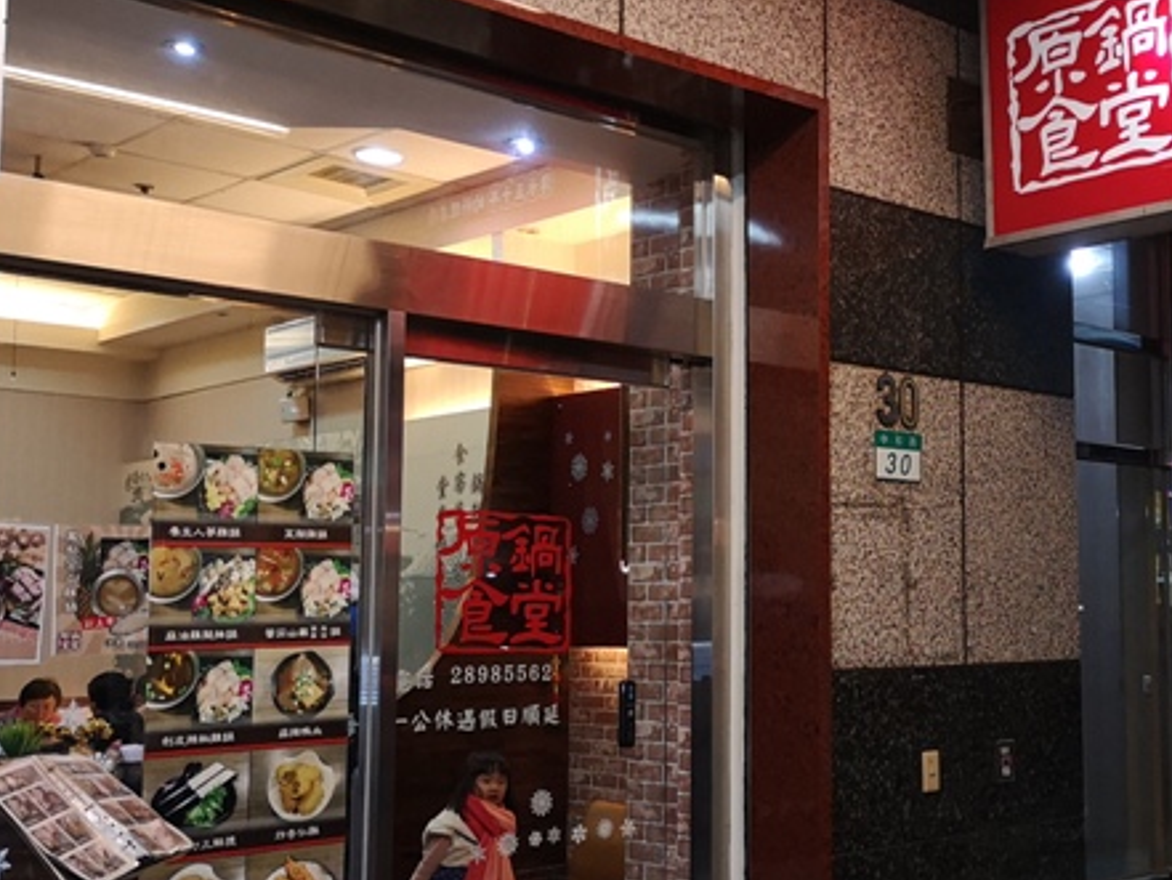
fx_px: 1659
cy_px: 447
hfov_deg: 38.0
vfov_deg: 29.7
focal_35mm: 49
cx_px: 866
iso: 640
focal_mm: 3.95
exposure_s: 1/100
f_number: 1.8
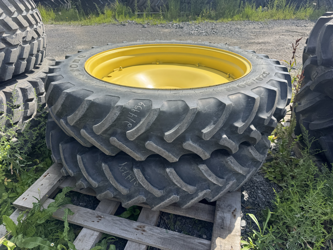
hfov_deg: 71.6
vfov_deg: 56.8
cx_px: 166
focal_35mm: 24
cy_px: 125
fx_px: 231
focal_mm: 6.76
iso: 80
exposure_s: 1/1767
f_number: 1.78
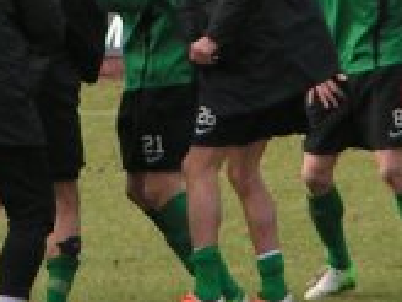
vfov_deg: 0.9
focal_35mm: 1654
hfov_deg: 1.2
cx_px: 127
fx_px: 19208
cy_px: -64
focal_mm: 52
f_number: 3.5
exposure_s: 1/320
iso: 64
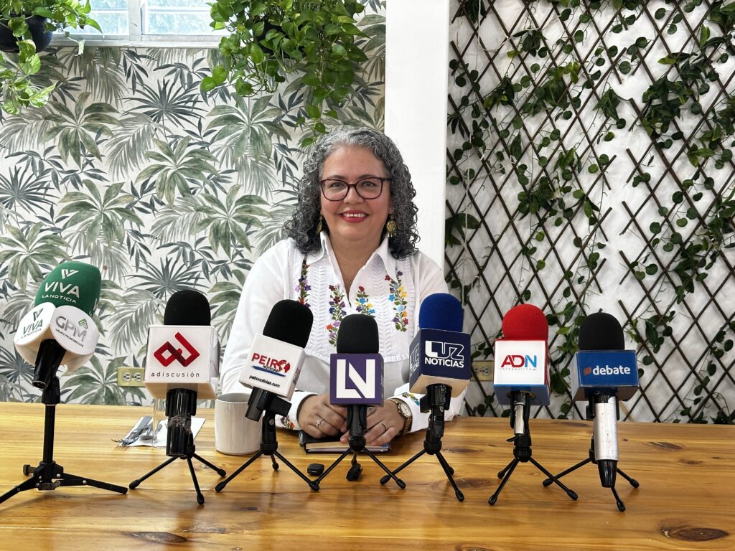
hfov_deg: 39.7
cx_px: 368
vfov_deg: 30.3
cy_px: 276
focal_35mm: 48
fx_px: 1019
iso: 125
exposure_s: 1/60
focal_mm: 6.86
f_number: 1.78
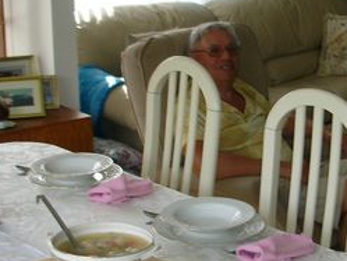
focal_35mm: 90
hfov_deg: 21.5
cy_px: 180
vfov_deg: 16.4
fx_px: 903
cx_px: 269
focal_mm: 5.8
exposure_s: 1/30
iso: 50
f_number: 3
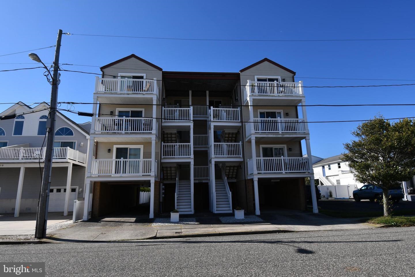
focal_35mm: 21
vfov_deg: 59.5
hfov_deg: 81.2
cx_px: 208
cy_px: 138
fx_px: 242
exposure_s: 1/320
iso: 100
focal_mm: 14
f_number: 9
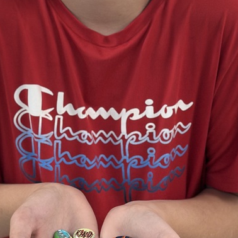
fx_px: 895
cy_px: 46
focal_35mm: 115
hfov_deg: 15.1
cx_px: 96
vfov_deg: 15.1
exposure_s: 1/60
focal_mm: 6.86
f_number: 1.78
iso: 200
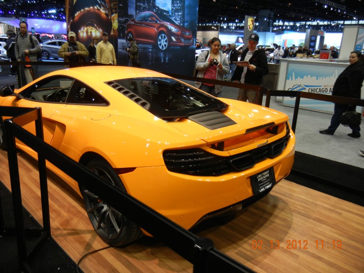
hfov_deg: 60.0
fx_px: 315
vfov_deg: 46.8
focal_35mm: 30
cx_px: 182
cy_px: 136
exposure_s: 1/60
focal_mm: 5.4
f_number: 3.5
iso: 233
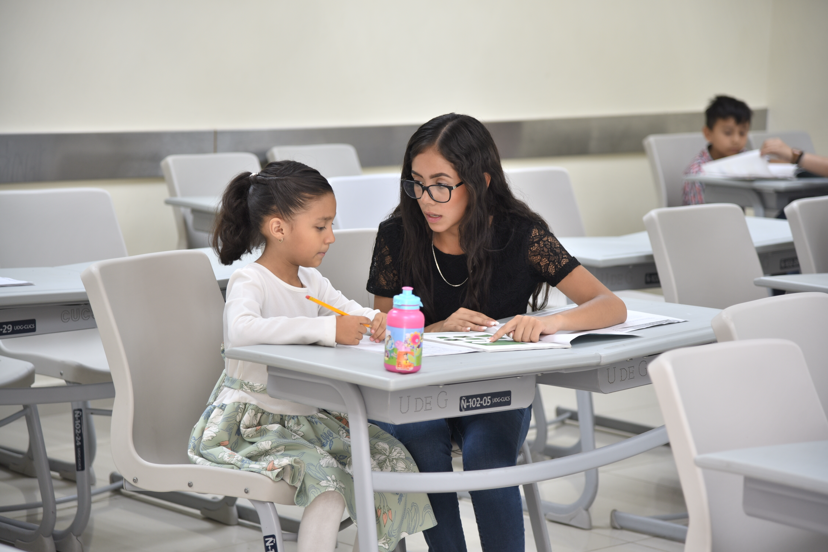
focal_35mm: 105
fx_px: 2415
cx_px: 414
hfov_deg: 19.5
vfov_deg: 13.0
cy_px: 276
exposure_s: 1/50
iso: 250
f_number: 4
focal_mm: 105
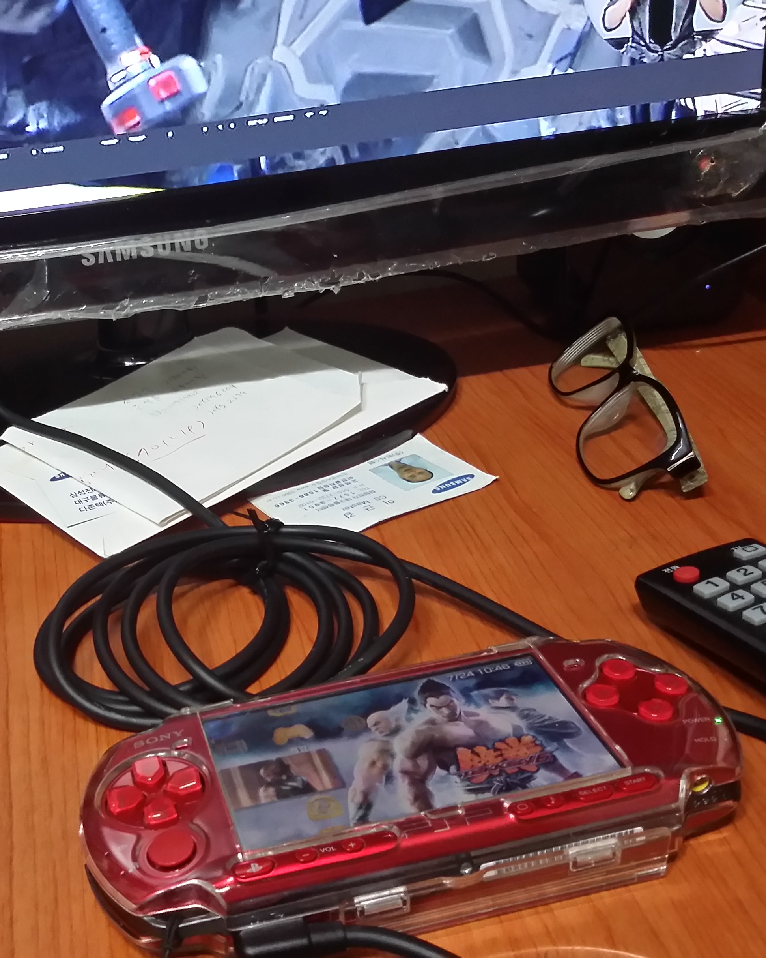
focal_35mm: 42
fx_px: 1190
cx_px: 180
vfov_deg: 43.8
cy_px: 479
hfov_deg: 34.8
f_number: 2.4
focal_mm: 3.4
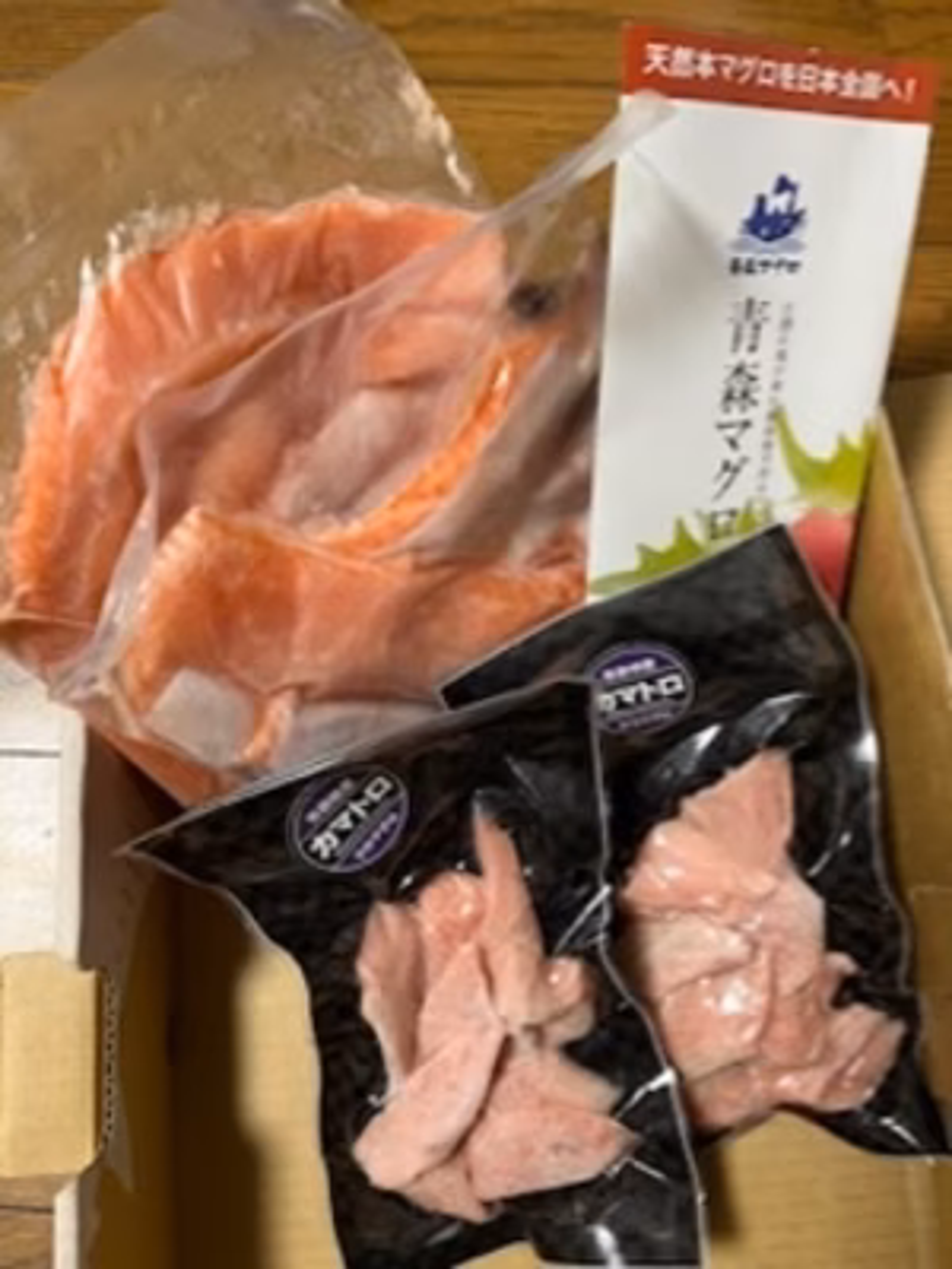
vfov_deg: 67.3
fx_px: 953
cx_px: 476
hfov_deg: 53.1
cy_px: 634
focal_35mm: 26
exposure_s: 1/63
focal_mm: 5.1
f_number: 1.6
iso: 125
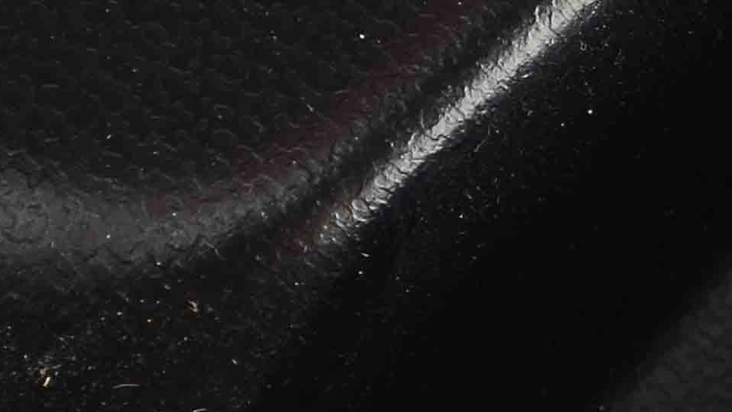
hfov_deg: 5.4
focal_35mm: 385
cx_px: 1680
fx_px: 7474
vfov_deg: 3.1
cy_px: -268
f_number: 10
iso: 100
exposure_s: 1/80
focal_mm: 48
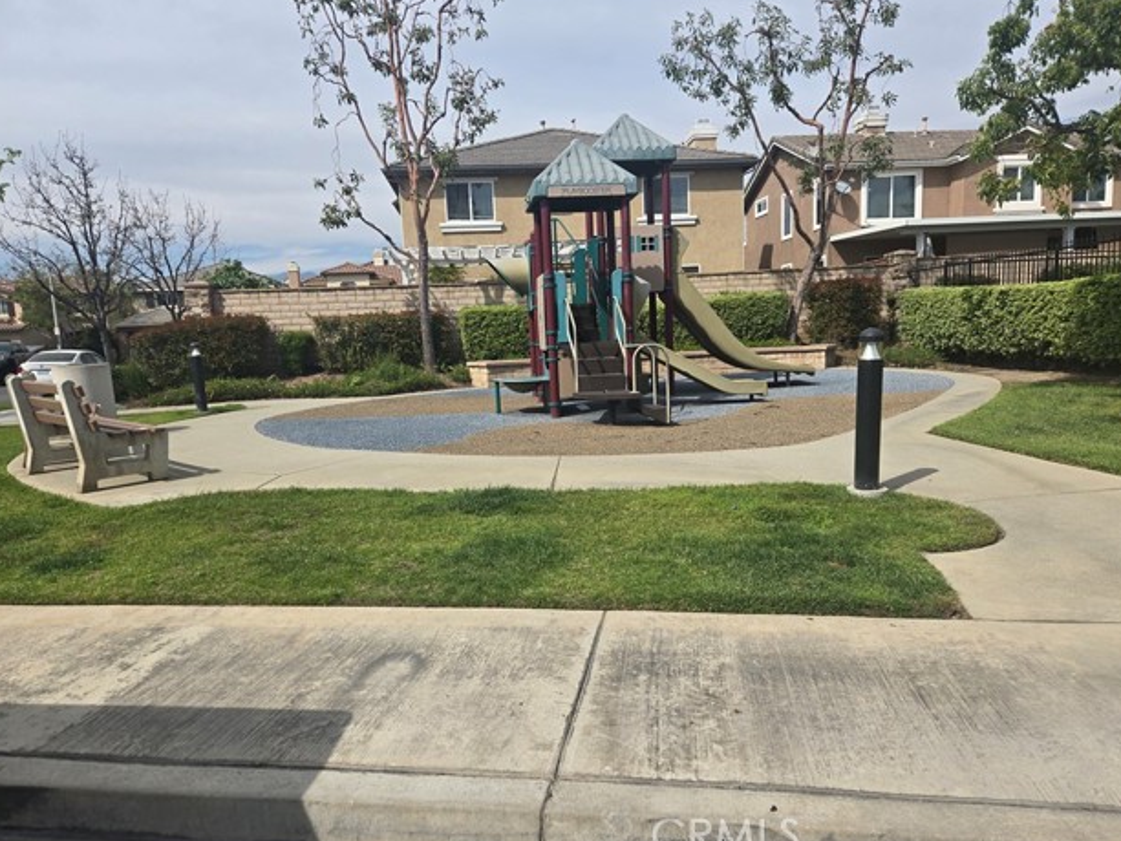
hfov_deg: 71.6
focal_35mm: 24
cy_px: 422
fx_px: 777
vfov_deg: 56.8
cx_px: 563
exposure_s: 1/2544
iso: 25
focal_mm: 5.4
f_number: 1.8
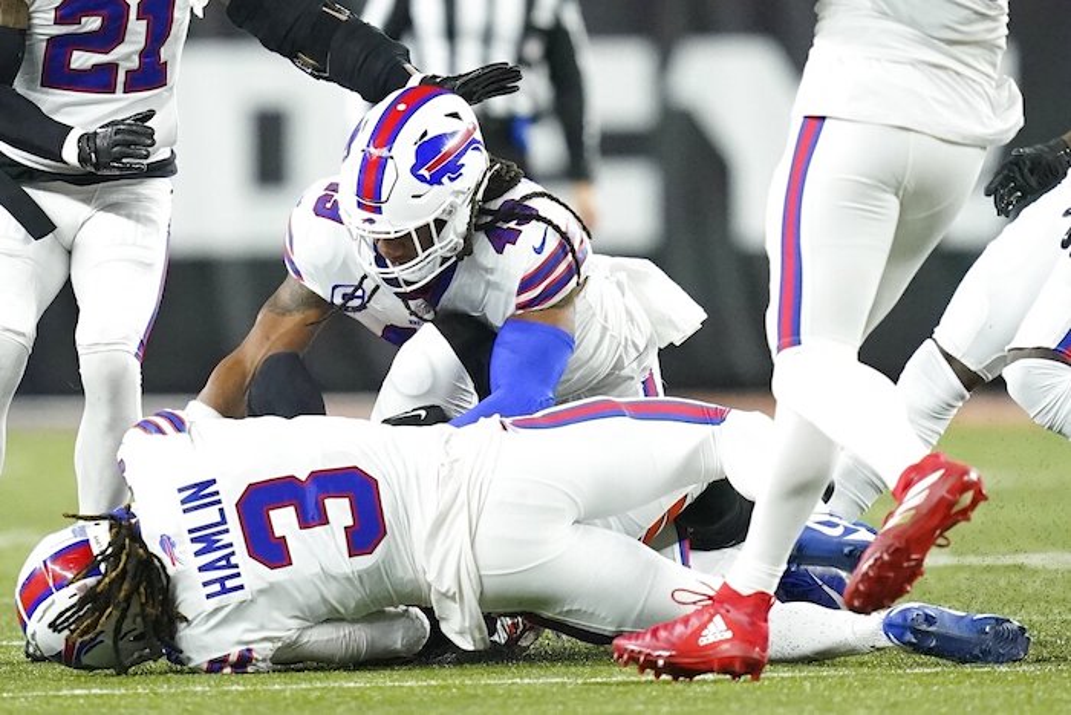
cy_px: 358
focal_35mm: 400
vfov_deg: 3.4
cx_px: 536
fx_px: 11902
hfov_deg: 5.2
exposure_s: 1/3200
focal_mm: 400
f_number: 2.8
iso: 6400
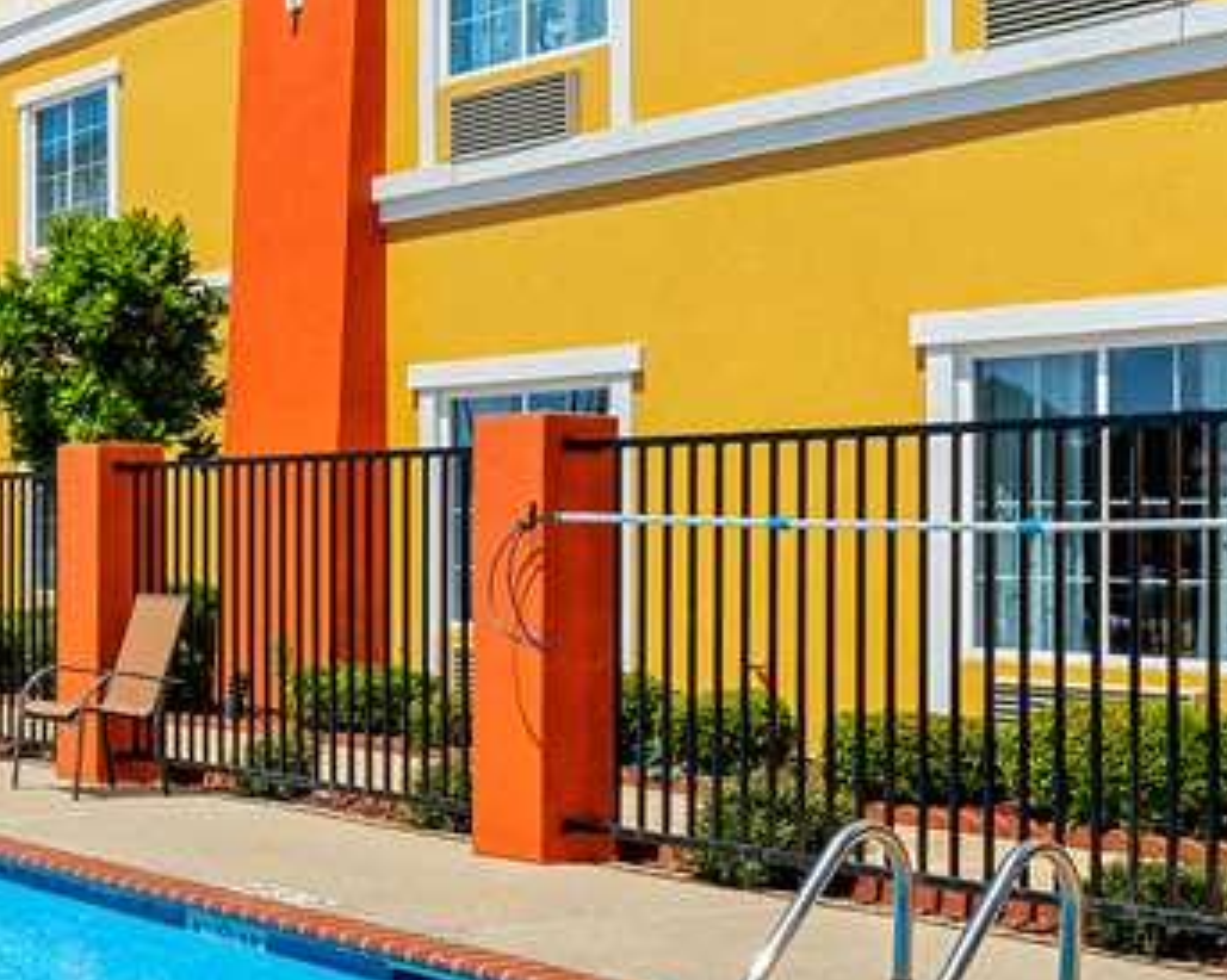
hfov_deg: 31.9
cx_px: 106
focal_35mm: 56
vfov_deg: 27.0
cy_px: 637
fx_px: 2032
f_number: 9
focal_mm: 20
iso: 400
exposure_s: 1/200
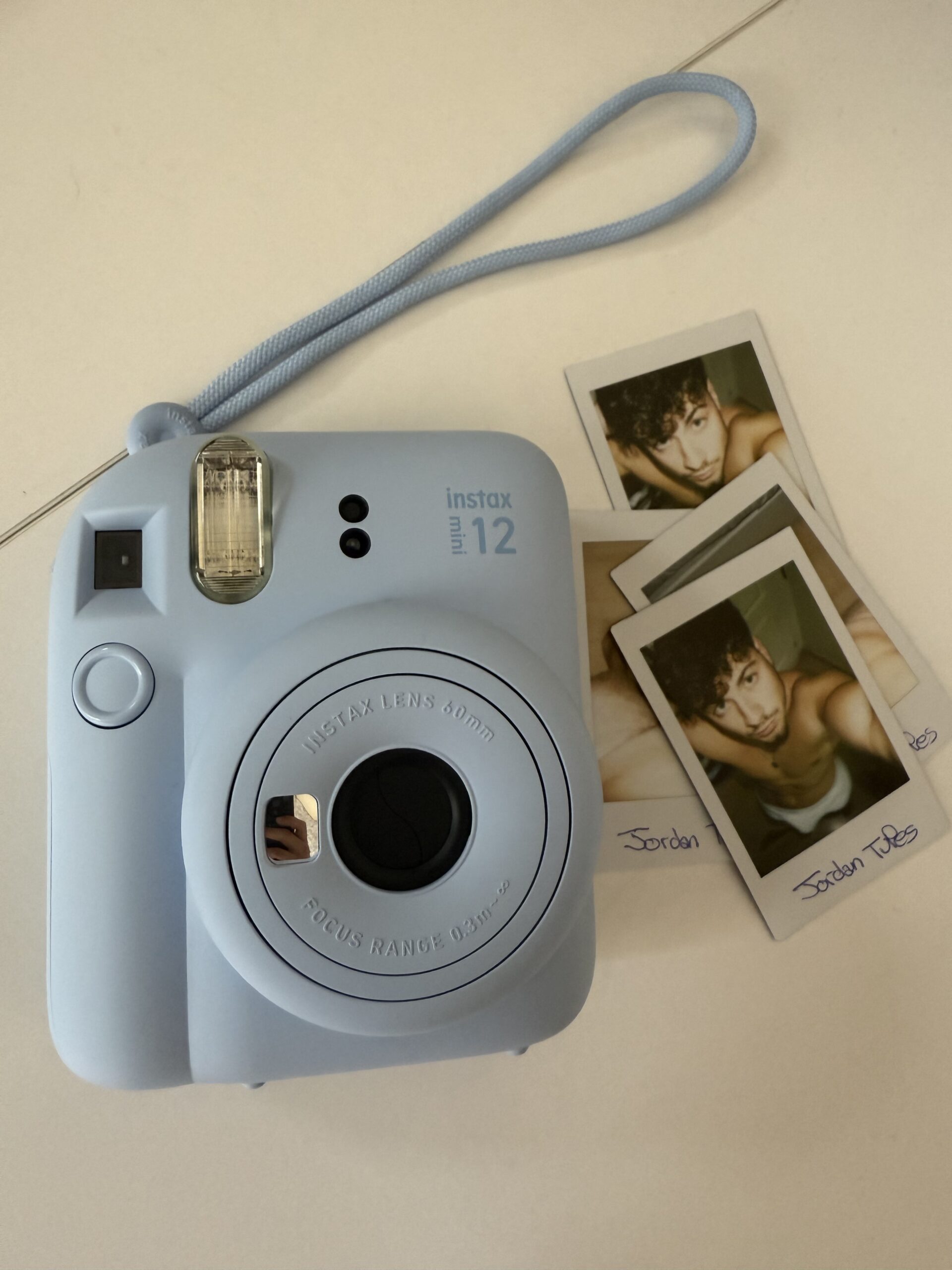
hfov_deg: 56.8
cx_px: 476
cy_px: 635
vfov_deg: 71.6
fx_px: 880
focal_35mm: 24
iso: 320
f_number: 2.2
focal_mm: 2.22
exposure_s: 1/71
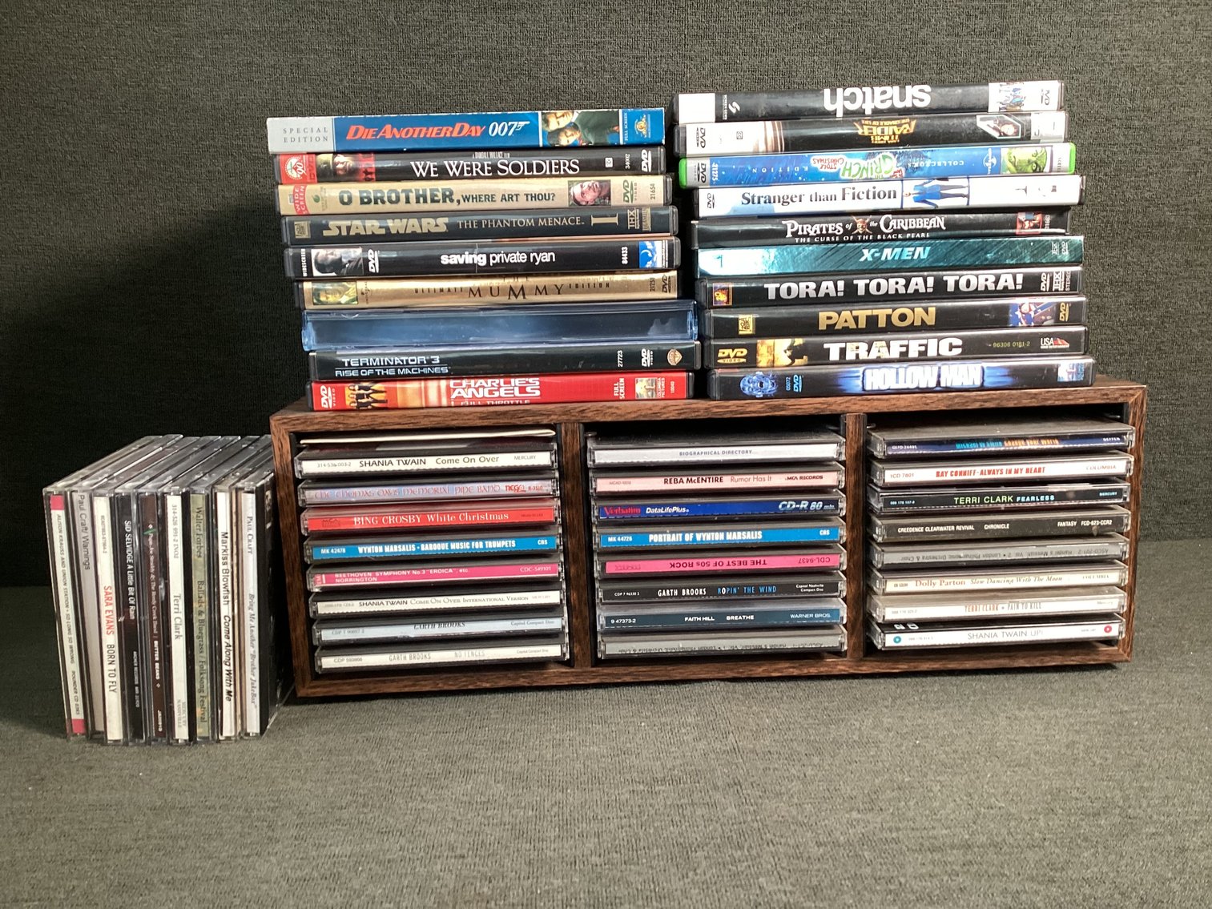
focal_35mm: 31
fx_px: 1085
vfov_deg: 45.4
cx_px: 606
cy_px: 454
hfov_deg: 58.3
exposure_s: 1/50
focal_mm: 3.3
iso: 125
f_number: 2.4
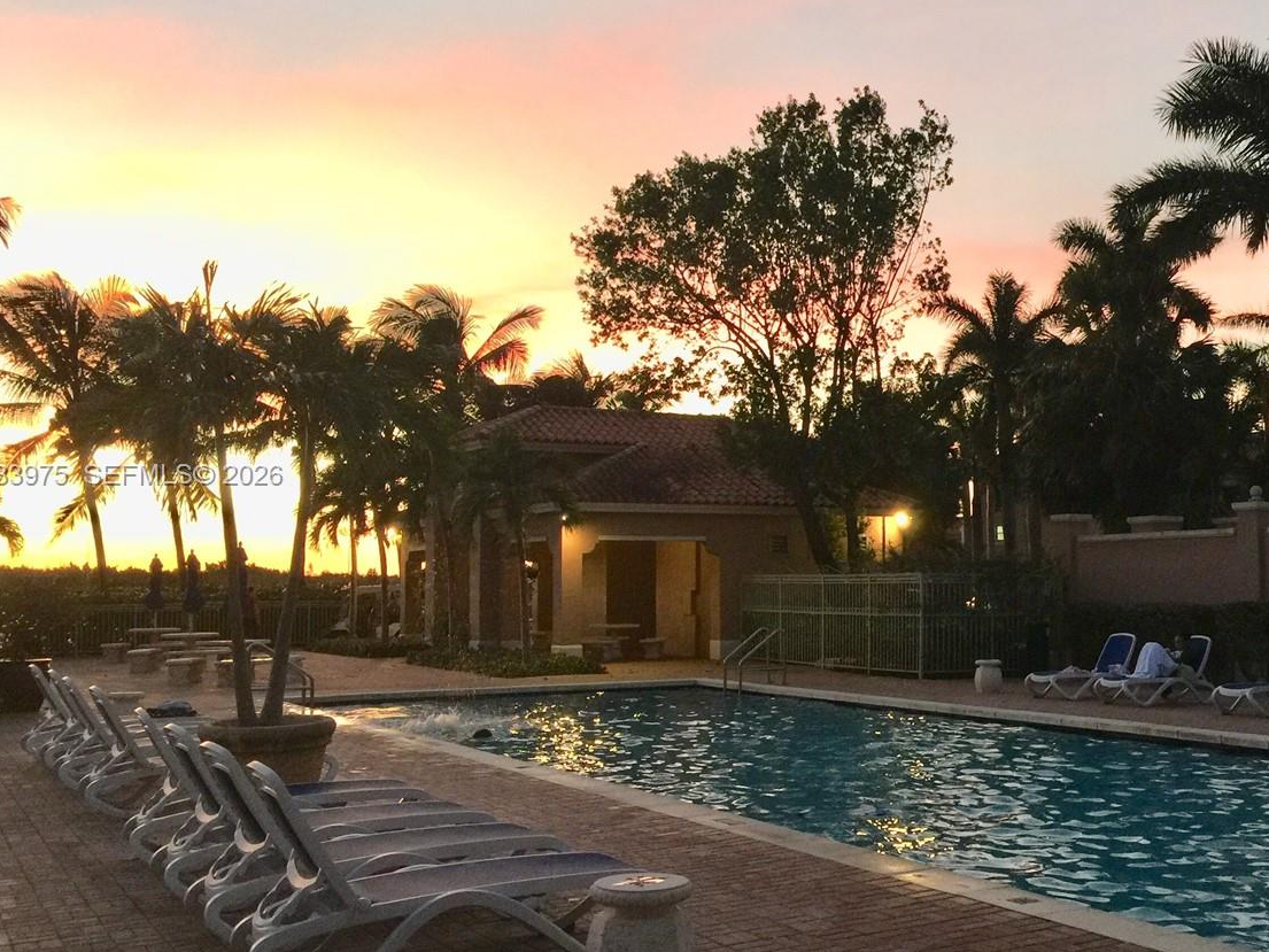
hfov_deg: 44.2
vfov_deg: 34.4
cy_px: 477
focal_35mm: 42
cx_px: 843
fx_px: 1540
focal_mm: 4.15
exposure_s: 1/15
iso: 40
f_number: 2.2
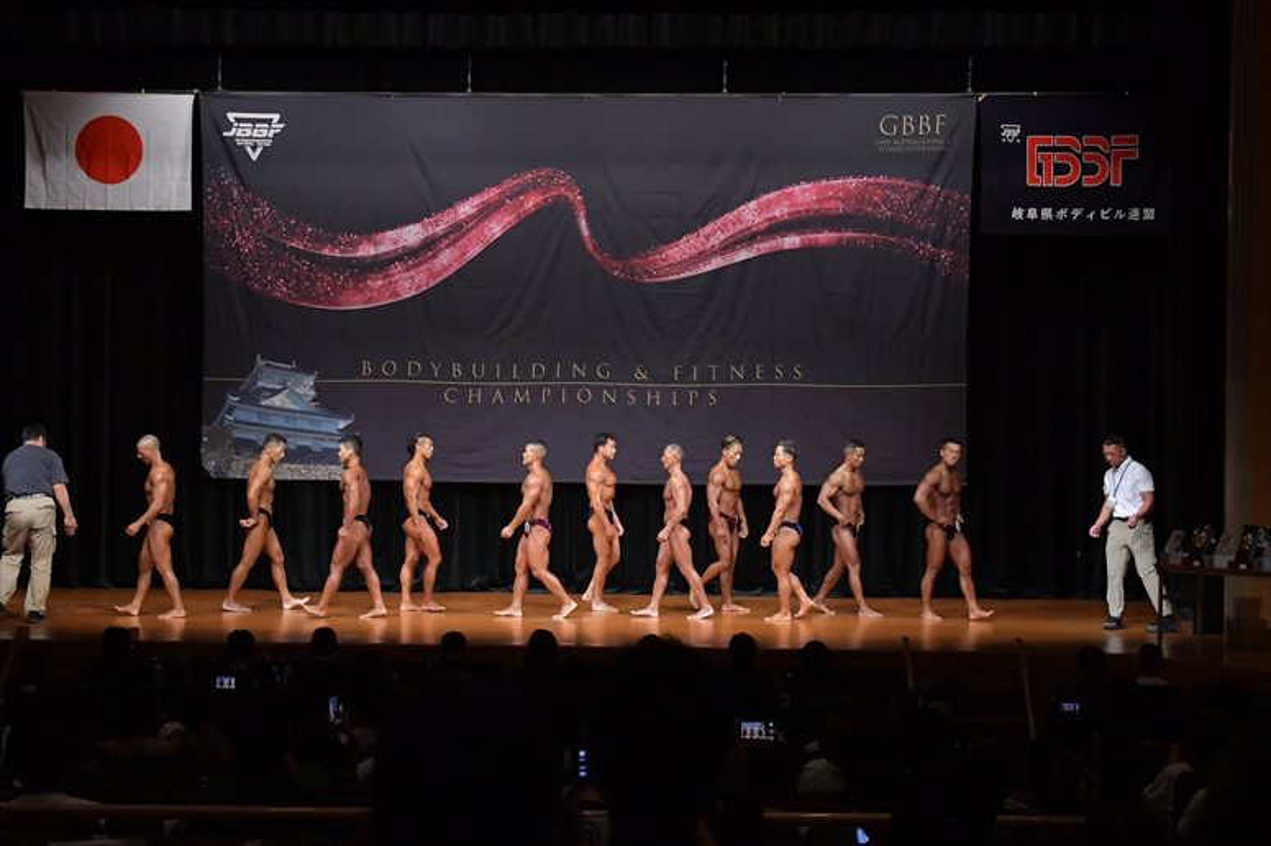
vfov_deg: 18.9
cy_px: 423
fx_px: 2541
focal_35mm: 72
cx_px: 636
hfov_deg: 28.1
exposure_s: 1/400
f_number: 5.6
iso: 5000
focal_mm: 48
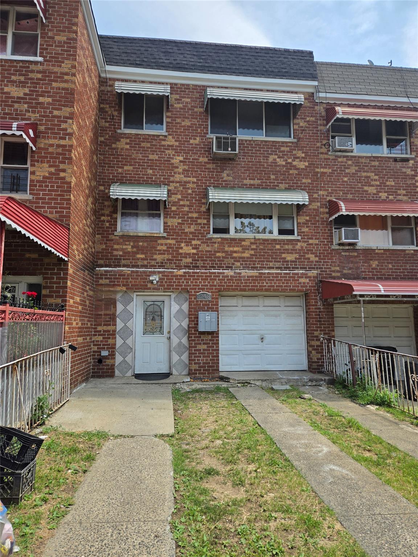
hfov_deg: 58.9
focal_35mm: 23
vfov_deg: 73.9
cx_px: 209
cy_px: 278
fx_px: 370
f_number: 1.8
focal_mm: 5.4
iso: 25
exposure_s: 1/2500
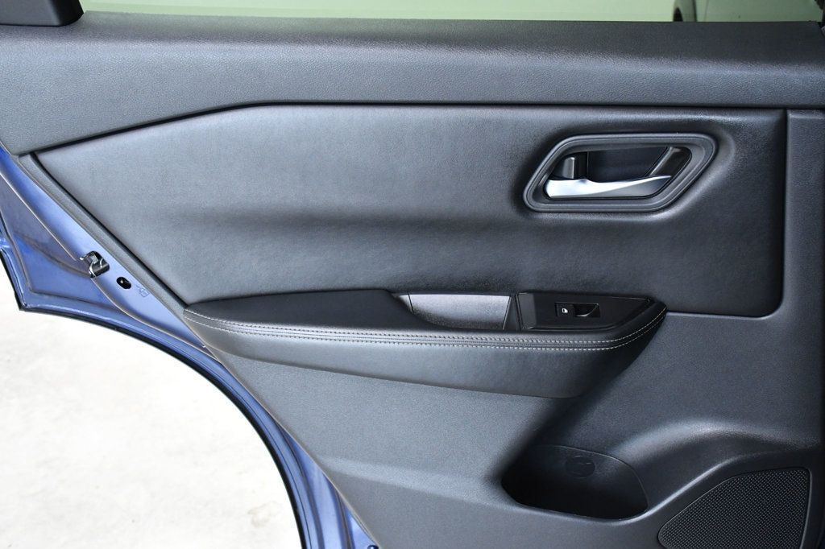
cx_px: 412
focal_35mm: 48
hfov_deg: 41.1
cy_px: 274
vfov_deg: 28.1
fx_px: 1100
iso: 2500
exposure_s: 1/125
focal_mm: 32
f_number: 5.6
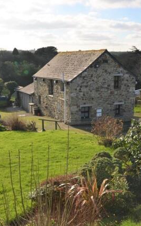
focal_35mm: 47
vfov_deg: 42.7
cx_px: 67
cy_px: 112
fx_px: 289
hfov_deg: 27.4
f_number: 9
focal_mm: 20
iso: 100
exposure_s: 1/200
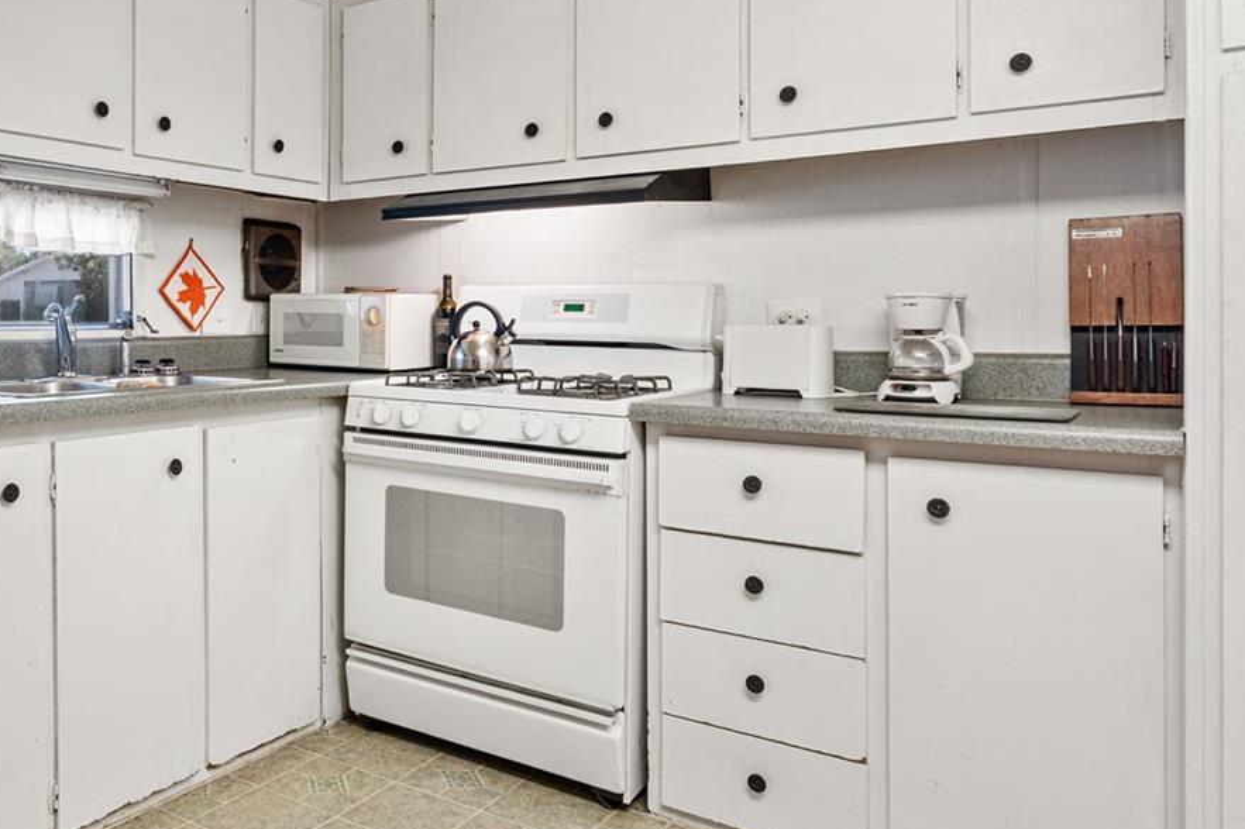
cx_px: 283
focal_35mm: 29
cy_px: 305
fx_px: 1002
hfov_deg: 59.6
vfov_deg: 44.5
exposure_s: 1/2
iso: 320
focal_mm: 16
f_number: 9
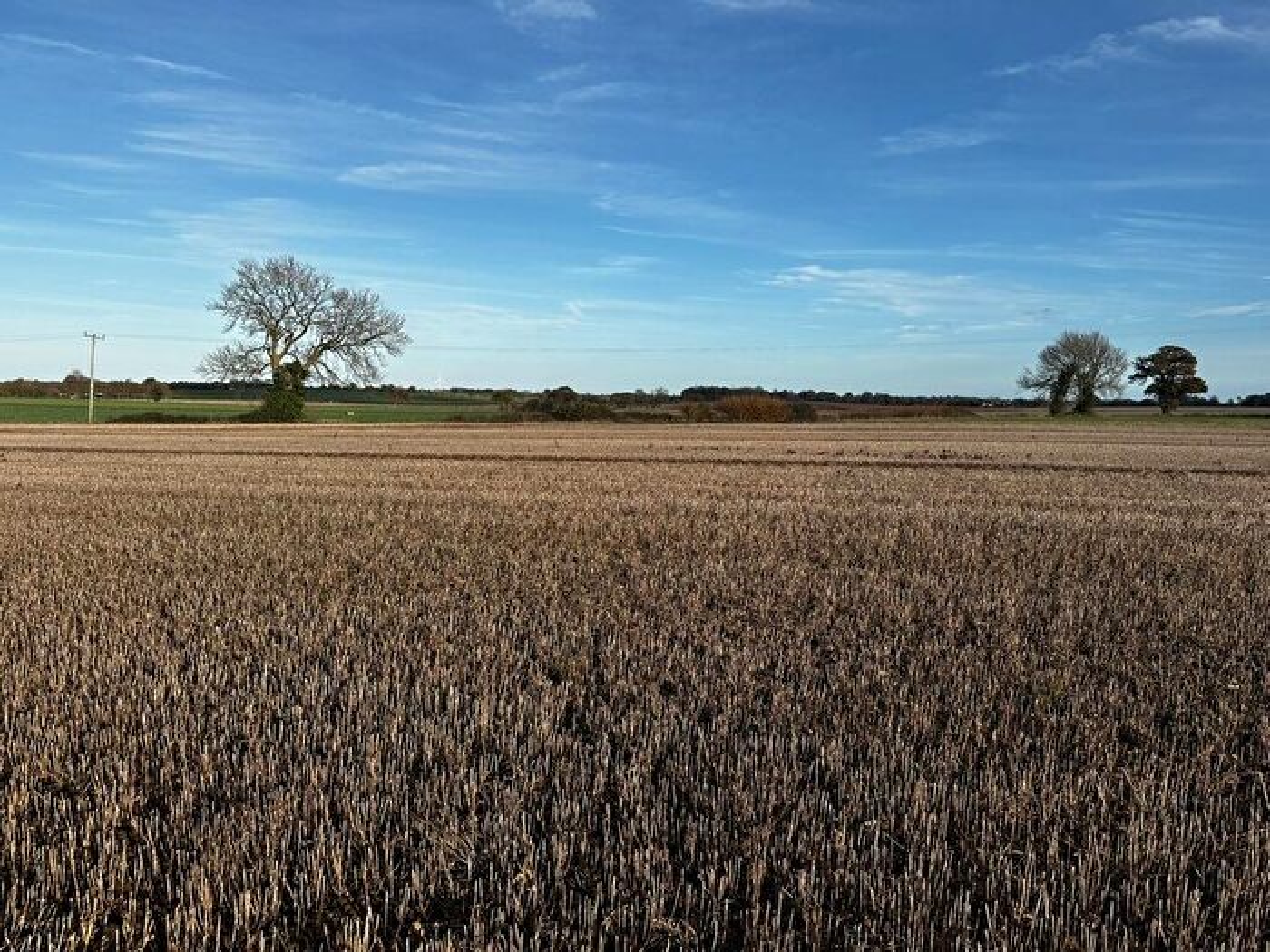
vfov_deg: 56.8
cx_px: 635
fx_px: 881
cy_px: 476
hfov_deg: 71.6
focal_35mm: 24
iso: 80
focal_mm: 6.86
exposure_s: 1/4016
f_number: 1.78
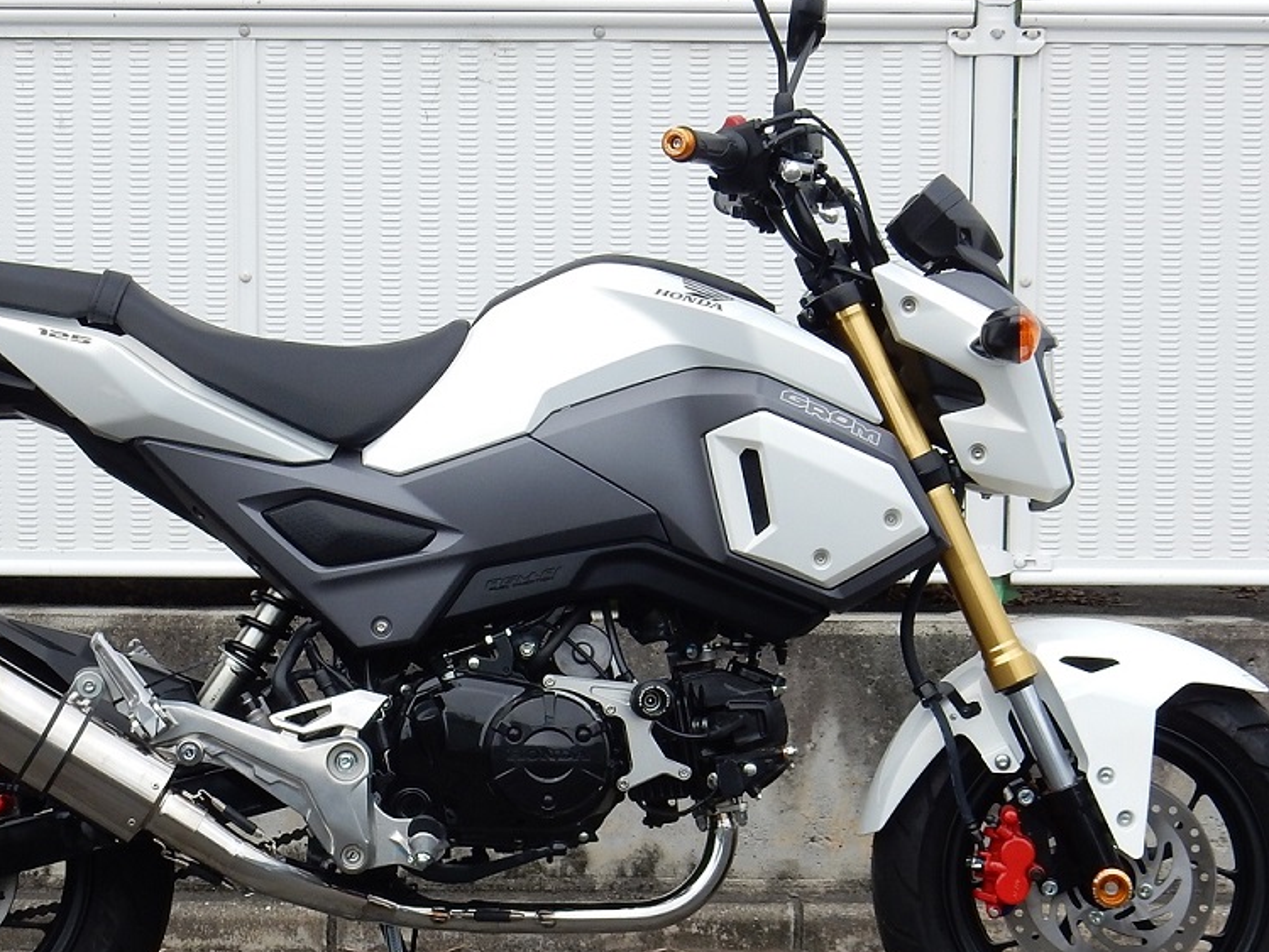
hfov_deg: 20.4
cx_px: 509
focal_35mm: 96
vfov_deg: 15.4
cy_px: 600
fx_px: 3520
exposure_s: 1/400
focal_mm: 10.7
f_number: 4.5
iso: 125
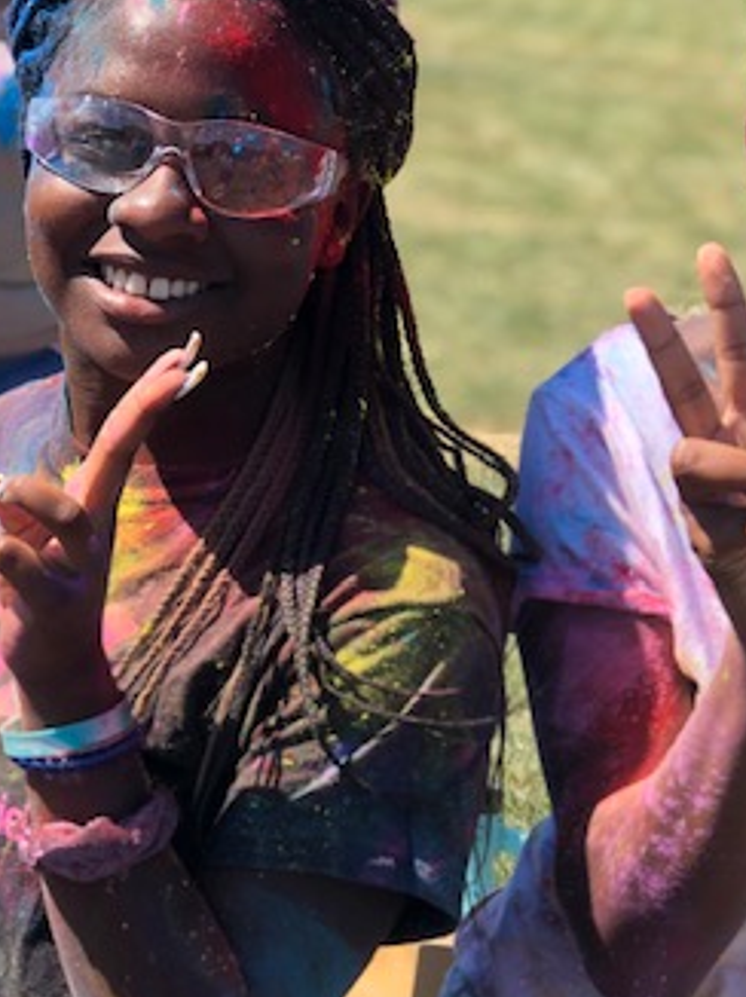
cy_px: 829
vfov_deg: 17.4
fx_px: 3222
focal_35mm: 112
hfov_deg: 13.2
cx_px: 373
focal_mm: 6.6
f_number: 2.8
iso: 20
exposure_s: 1/289
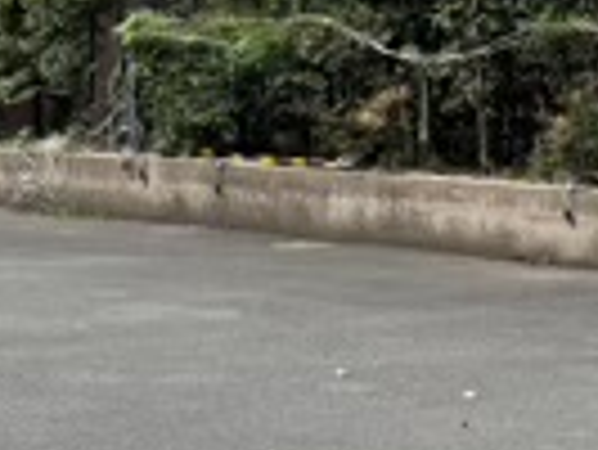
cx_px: -315
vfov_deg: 10.8
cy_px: 43
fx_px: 2369
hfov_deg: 13.5
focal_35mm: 137
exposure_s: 1/1418
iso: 50
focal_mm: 5.96
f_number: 1.6
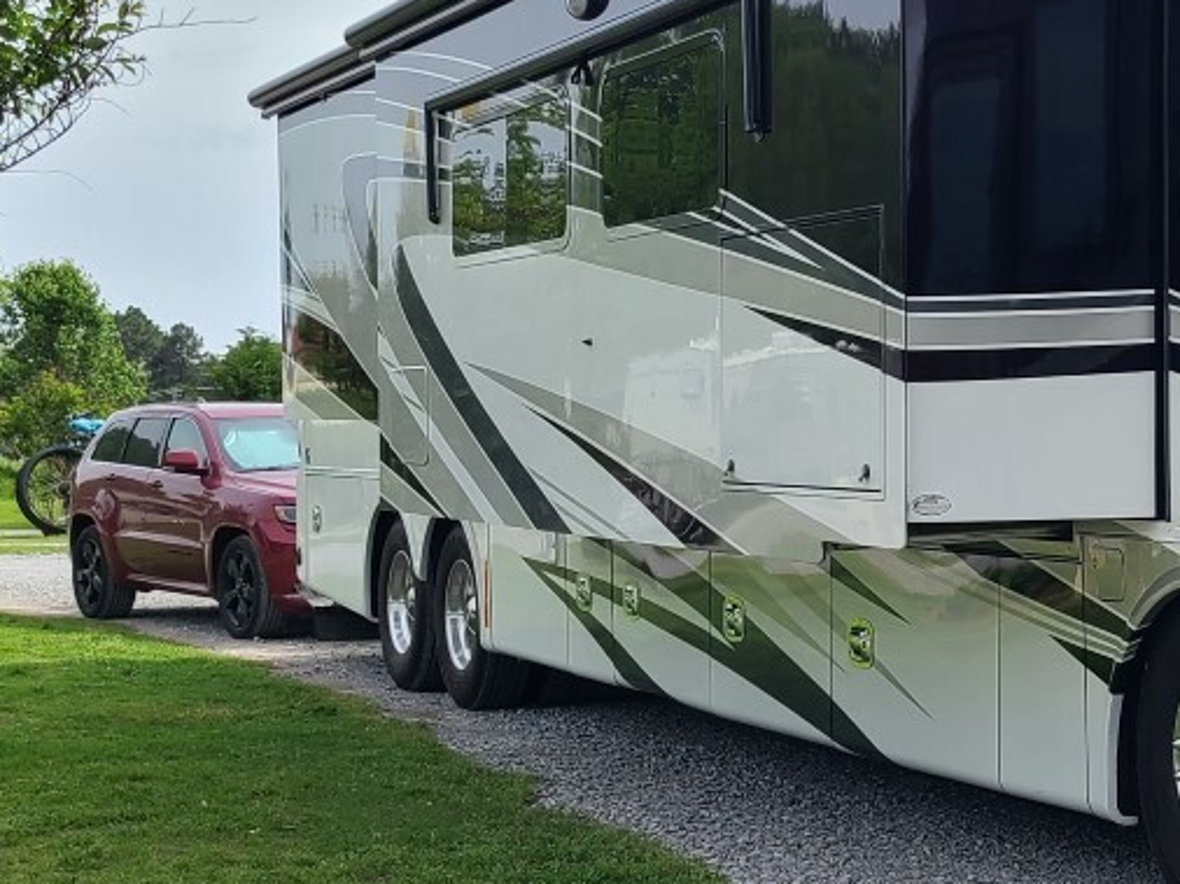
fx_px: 2521
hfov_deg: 24.9
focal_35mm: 74
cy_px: 529
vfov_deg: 19.9
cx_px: 1220
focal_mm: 5.4
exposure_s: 1/1512
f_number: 1.8
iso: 40
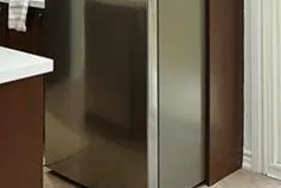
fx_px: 539
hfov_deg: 29.1
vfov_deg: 18.1
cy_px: -73
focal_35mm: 69
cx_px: 106
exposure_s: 1/60
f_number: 6.3
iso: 500
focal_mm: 16
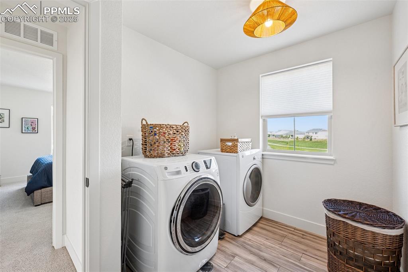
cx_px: 204
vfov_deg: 77.3
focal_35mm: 15
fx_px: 170
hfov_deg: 100.4
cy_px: 136
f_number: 11
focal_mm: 15
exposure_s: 1/1.25
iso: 100
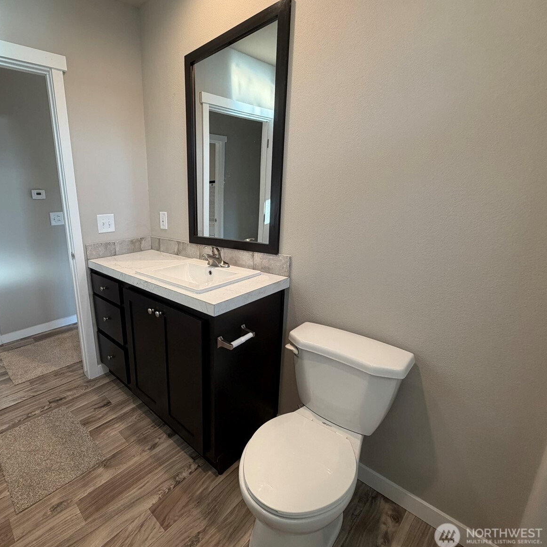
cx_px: 181
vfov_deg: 84.0
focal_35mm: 17
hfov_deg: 81.1
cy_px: 273
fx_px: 304
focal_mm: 2.22
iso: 160
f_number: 2.2
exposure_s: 1/120
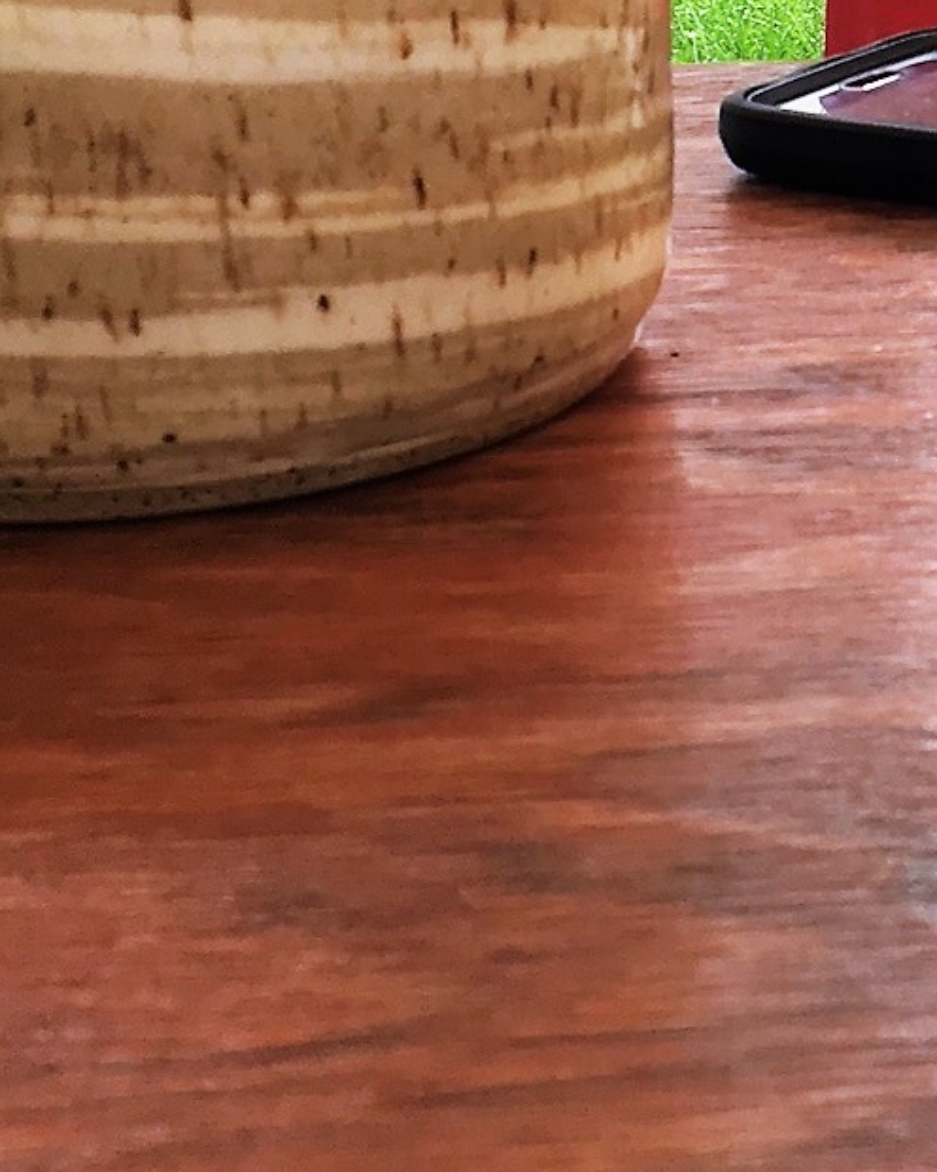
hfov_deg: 15.4
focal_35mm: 92
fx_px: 3189
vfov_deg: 20.0
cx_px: 1421
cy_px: -83
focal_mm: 4.15
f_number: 2.2
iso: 32
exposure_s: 1/60
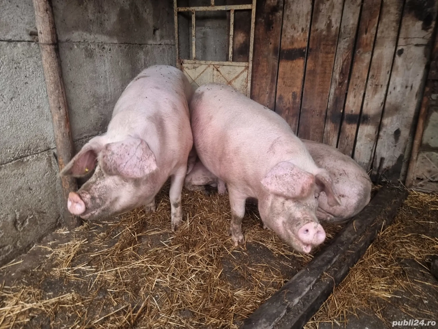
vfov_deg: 56.8
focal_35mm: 24
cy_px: 164
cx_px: 219
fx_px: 304
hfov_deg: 71.6
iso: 250
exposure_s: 1/40
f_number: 1.8
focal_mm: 6.7
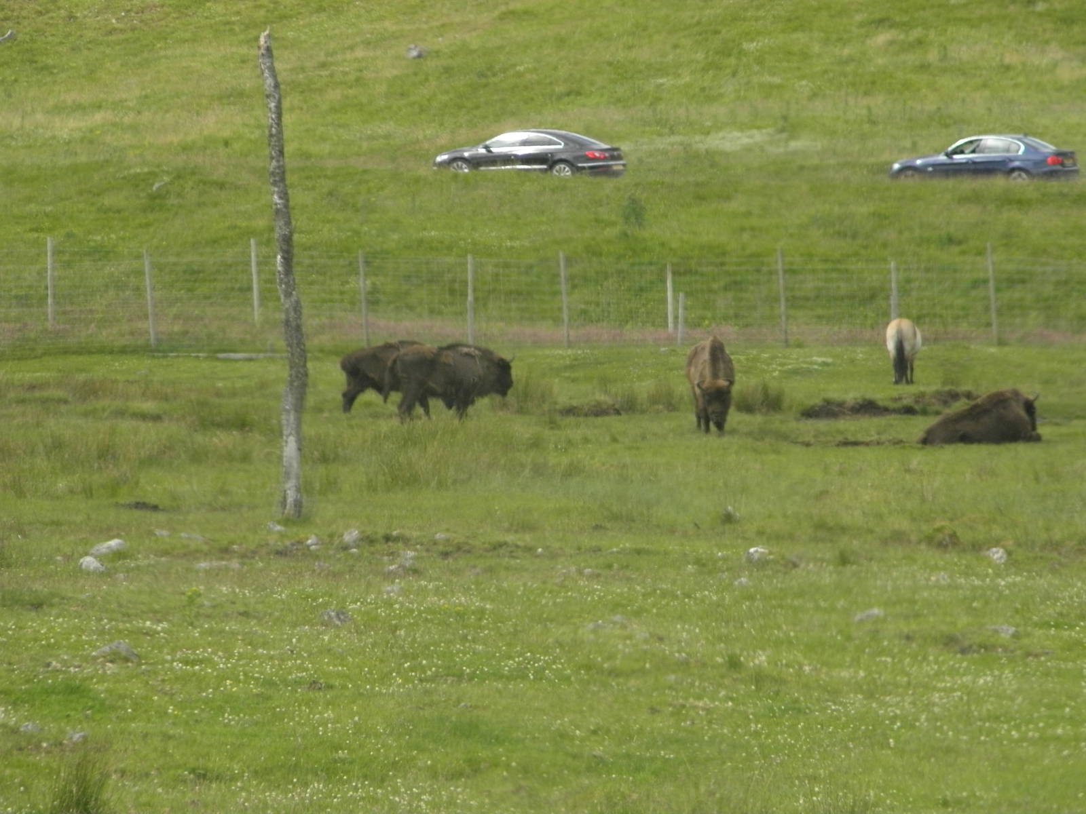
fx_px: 11169
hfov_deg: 5.6
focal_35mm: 356
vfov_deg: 4.2
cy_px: 407
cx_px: 543
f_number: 5.4
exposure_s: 1/400
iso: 160
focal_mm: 63.7
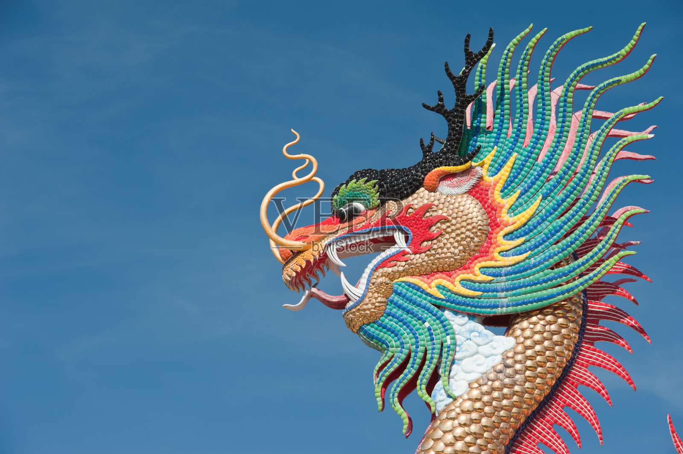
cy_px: 227
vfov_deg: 9.1
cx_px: 342
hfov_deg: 13.7
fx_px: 2844
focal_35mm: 150
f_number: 11
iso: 200
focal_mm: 150
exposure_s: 1/160
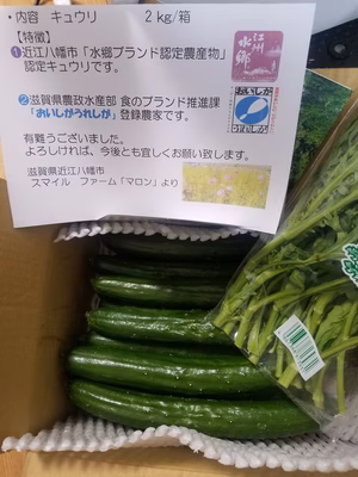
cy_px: 238
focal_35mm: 26
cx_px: 179
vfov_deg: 67.3
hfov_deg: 53.1
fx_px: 359
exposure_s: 1/25
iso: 200
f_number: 1.7
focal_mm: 4.2
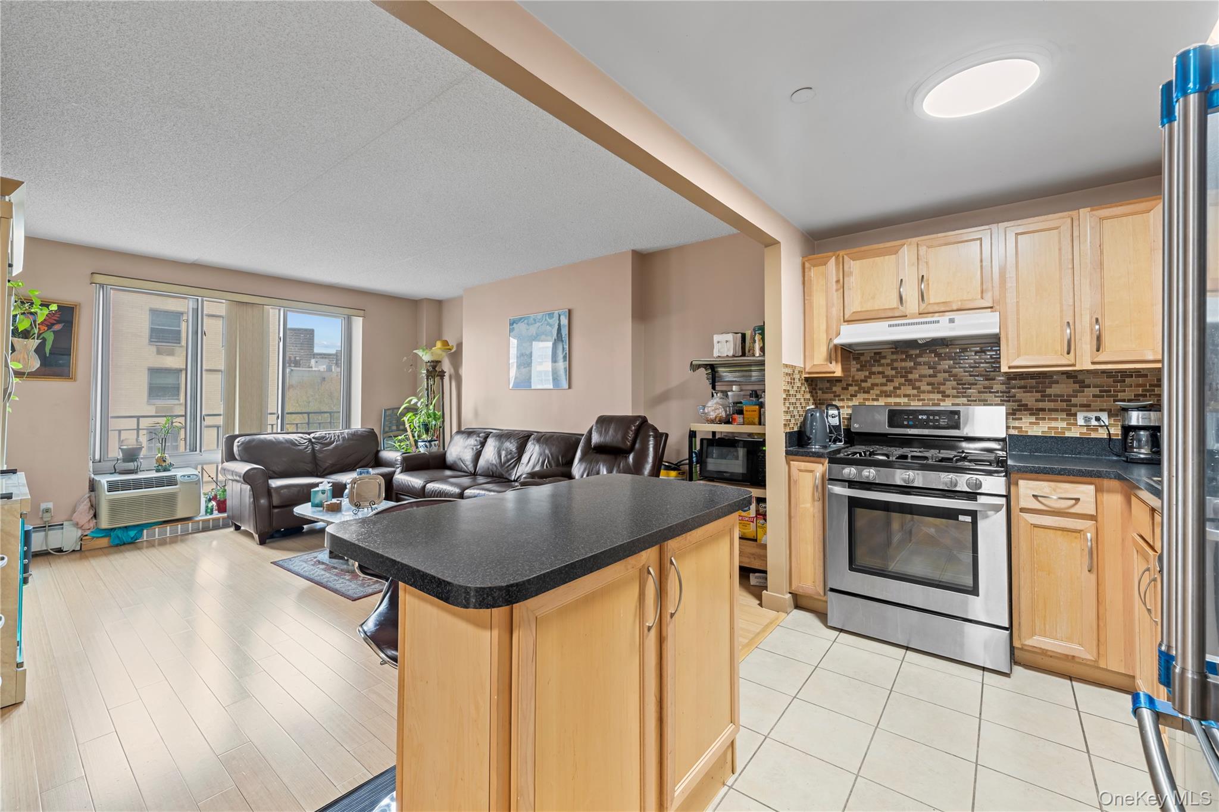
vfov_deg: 81.2
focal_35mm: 14
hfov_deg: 104.3
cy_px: 406
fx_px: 474
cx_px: 610
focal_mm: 14
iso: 400
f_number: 10
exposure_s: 1.3
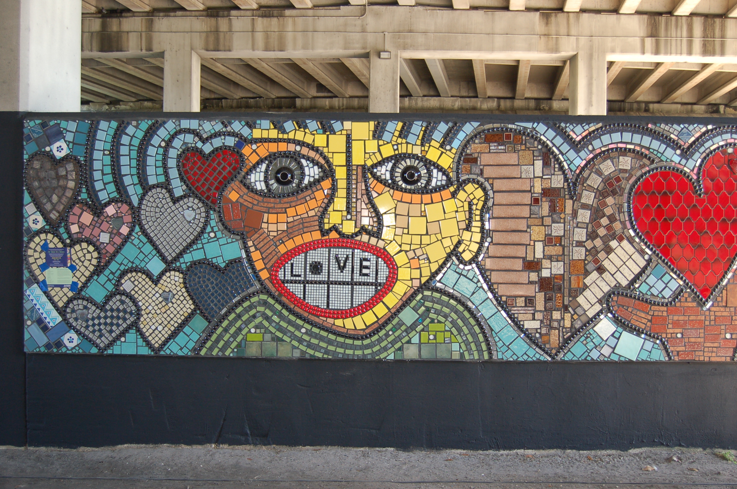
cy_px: 244
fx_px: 705
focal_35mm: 34
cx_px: 368
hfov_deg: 55.2
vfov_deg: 38.2
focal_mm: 23
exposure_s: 1/60
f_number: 3.8
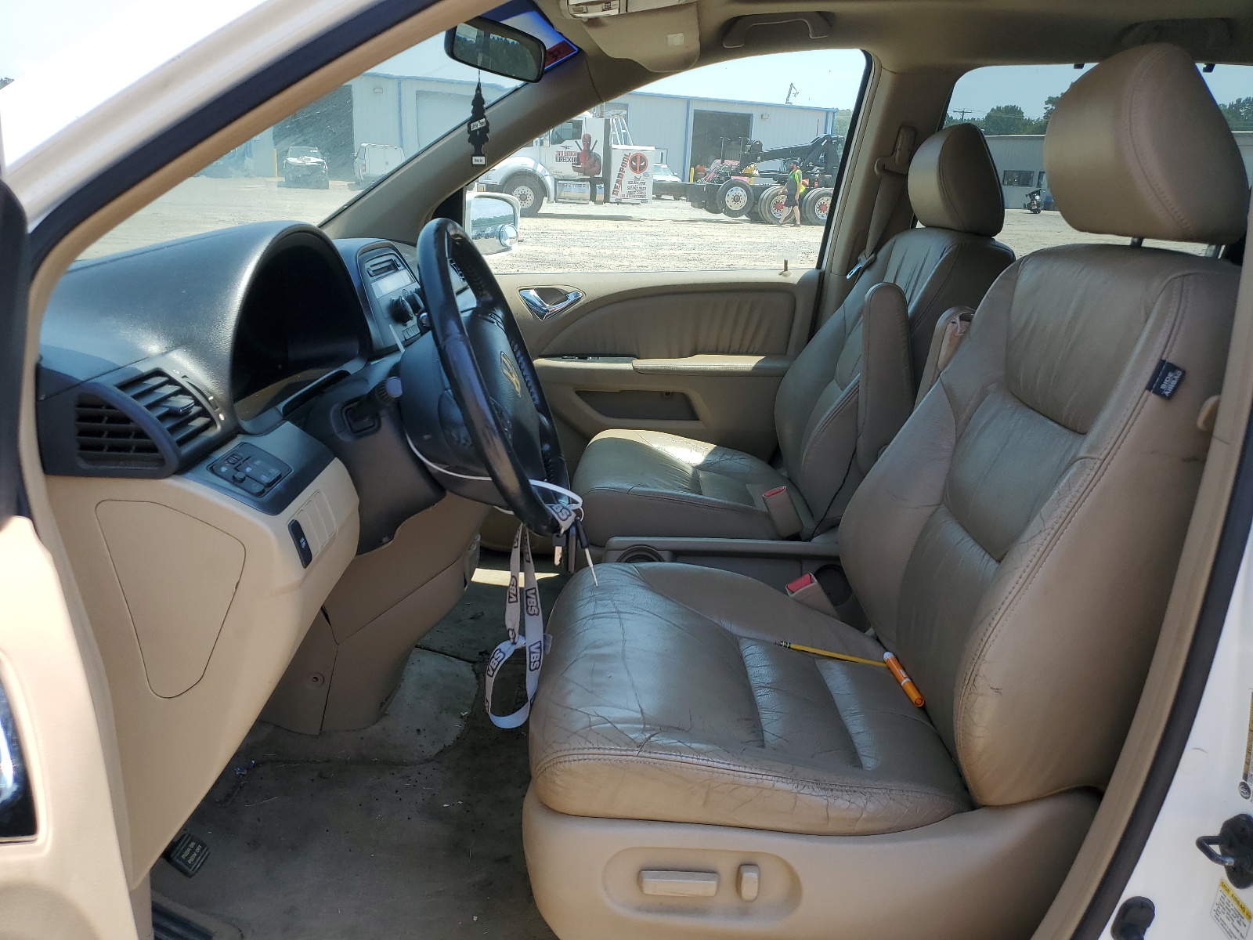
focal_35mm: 26
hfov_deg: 67.3
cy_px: 470
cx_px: 626
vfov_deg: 53.1
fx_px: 941
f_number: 1.5
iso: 50
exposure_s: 1/1250
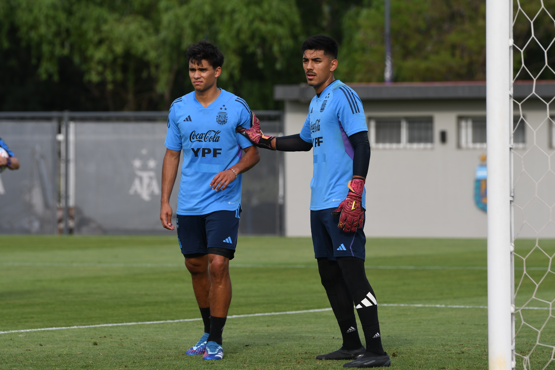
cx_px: 278
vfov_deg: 5.2
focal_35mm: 262
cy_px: 185
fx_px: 4039
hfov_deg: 7.9
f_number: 4.5
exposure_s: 1/1000
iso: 200
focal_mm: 175
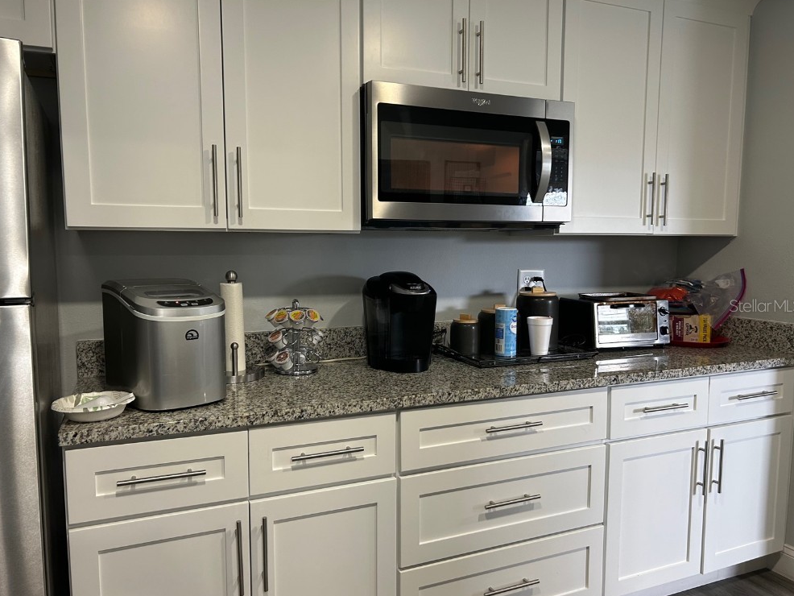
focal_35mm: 27
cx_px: 393
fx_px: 619
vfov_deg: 51.4
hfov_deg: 65.3
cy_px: 305
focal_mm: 5.7
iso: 100
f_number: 1.5
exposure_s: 1/60
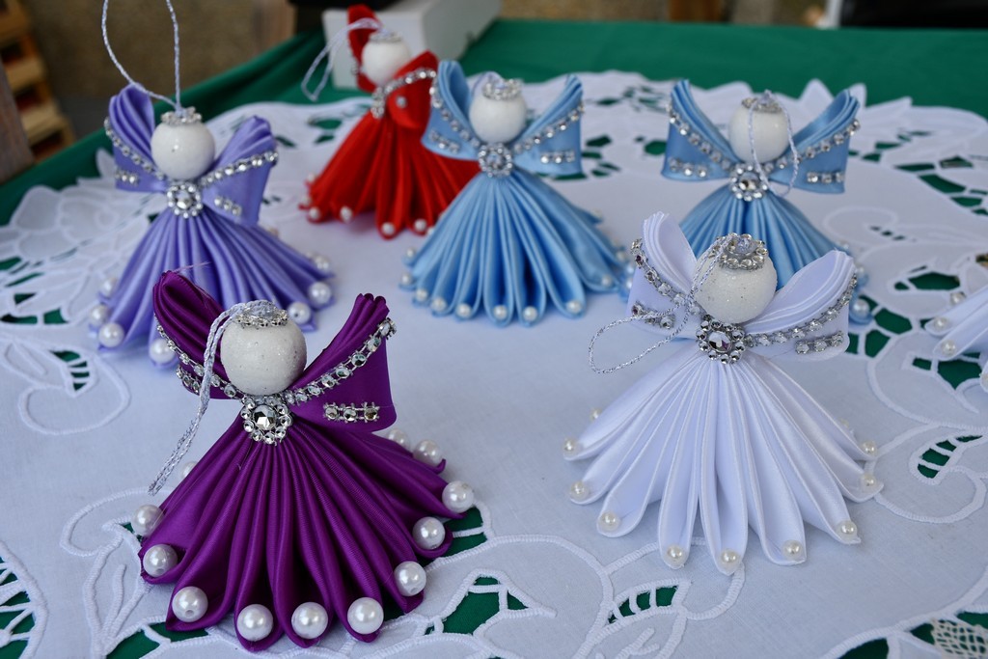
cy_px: 330
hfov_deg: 48.5
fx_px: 1098
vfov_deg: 33.4
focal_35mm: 40
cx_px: 494
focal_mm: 27
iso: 200
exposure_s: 1/250
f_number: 5.6
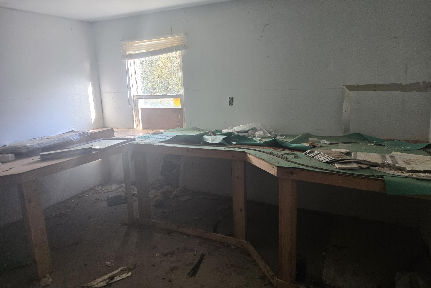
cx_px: 216
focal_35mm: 24
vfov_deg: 53.1
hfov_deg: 73.7
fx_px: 287
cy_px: 132
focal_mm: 5.4
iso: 200
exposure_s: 1/120
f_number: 1.8
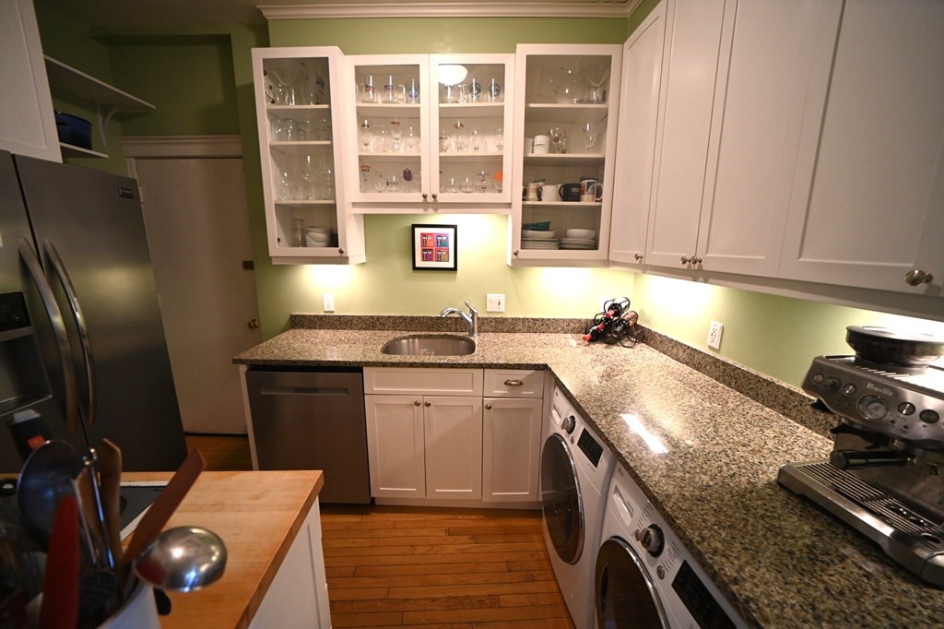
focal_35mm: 14
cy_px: 314
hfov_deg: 104.3
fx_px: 367
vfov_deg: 81.2
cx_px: 472
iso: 1400
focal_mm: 14
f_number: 2.8
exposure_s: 1/125
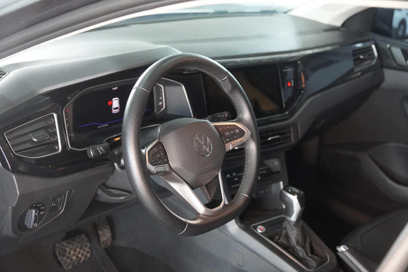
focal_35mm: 57
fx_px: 646
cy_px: 136
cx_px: 204
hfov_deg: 35.0
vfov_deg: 23.8
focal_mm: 38
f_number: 2.8
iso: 4000
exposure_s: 1/160
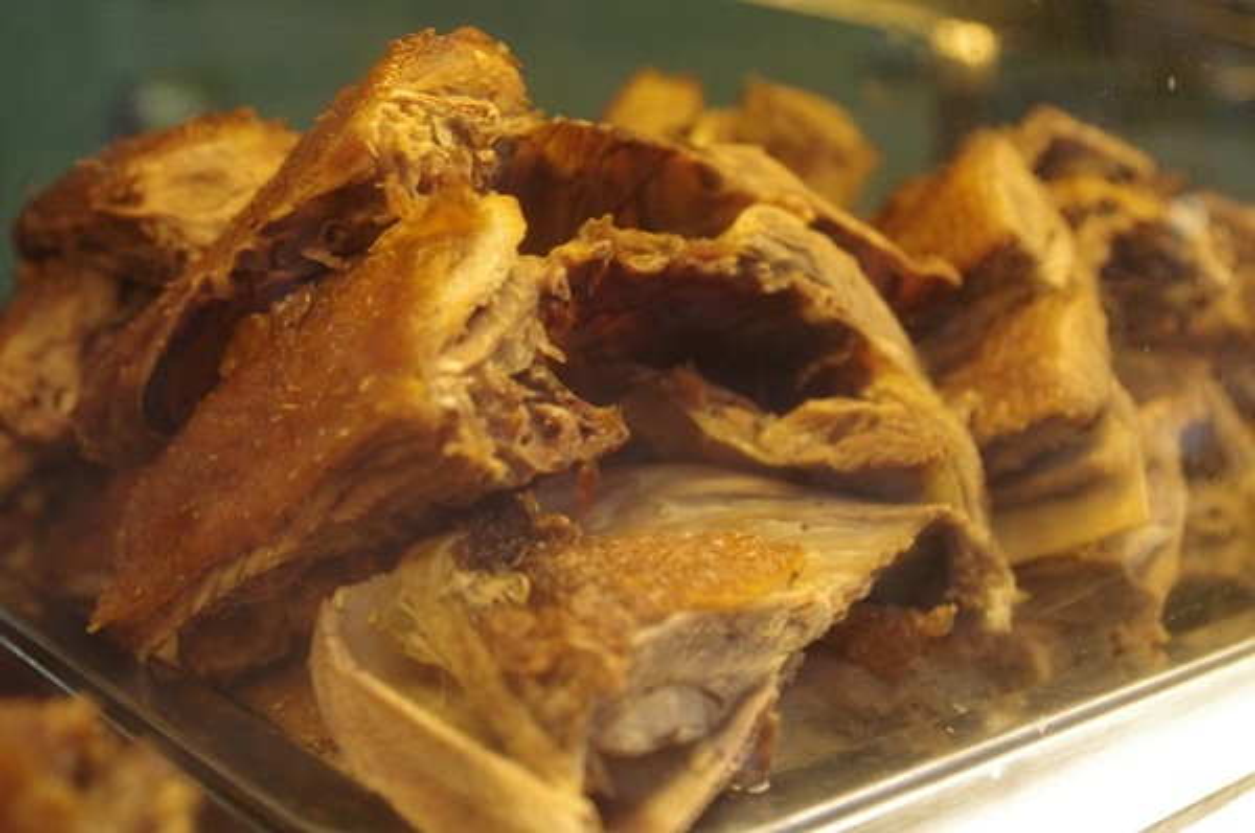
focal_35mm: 39
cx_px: 628
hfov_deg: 49.6
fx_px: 1357
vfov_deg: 34.1
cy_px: 416
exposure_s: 1/200
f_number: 5
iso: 1600
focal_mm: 26.25
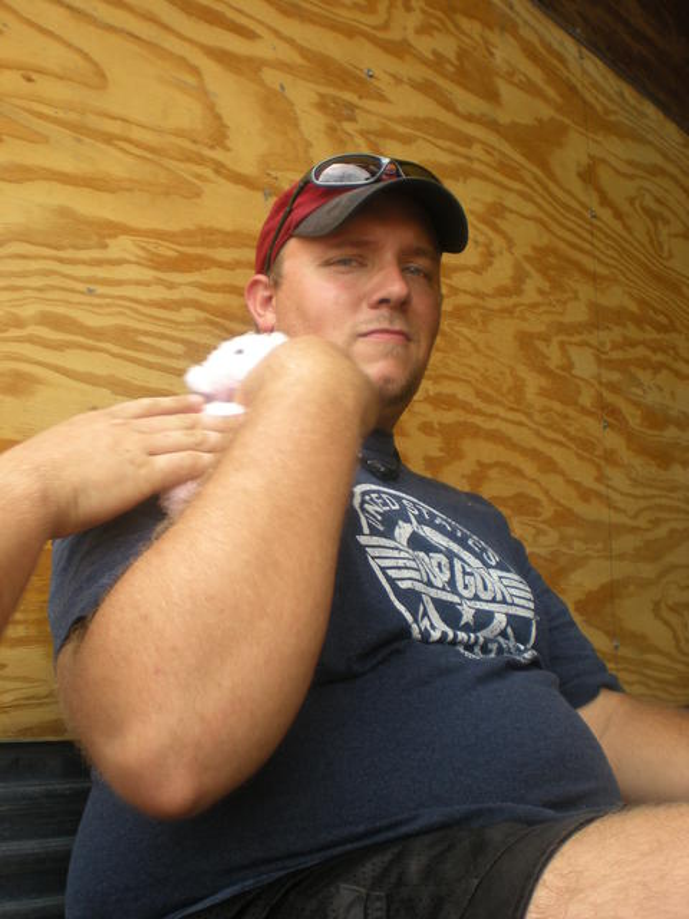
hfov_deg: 37.7
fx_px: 1008
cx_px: 344
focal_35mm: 38
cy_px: 460
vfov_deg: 49.0
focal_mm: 6.3
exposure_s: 1/126
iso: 64
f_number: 3.1
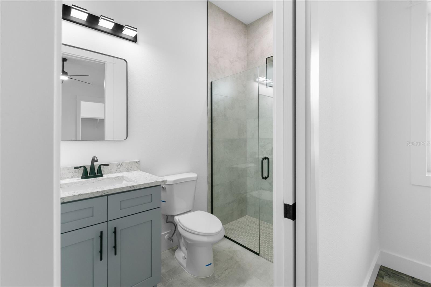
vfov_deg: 77.3
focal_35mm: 15
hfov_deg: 100.4
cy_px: 144
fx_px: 180
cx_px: 216
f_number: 9
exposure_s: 1/15
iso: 250
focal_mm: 10
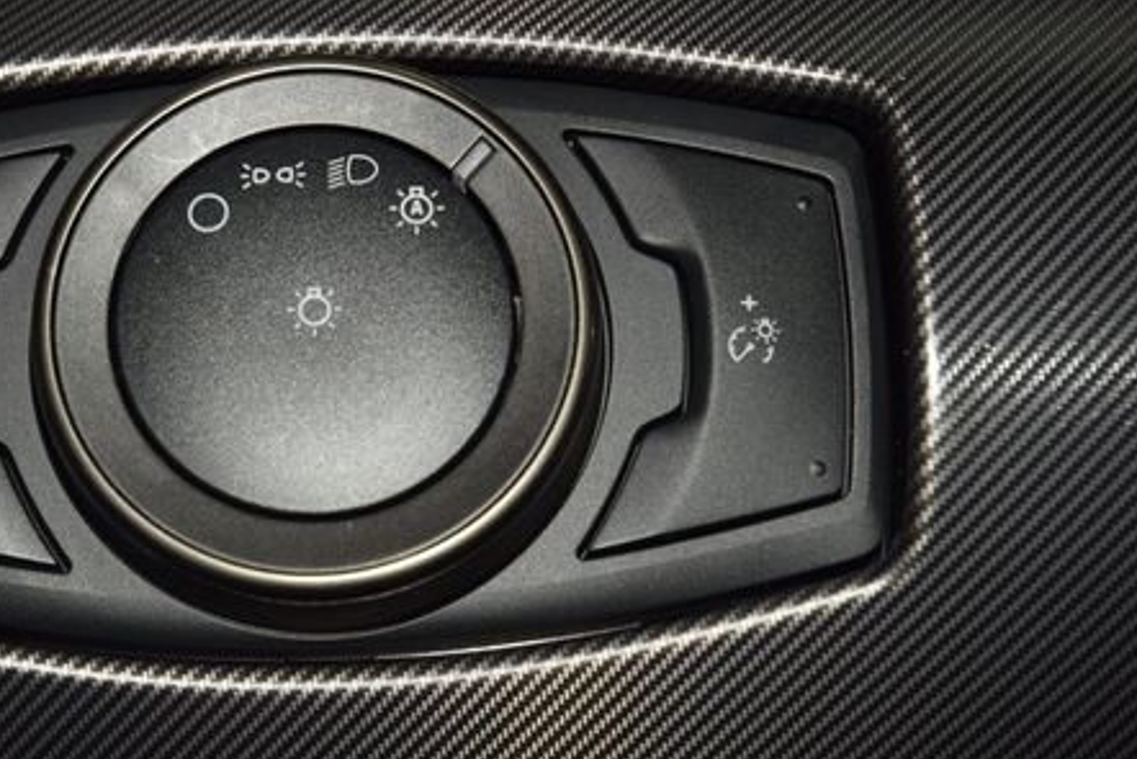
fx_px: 4802
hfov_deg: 13.5
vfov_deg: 9.0
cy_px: 315
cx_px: 316
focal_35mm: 152
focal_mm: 70
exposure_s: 1/125
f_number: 8
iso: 100
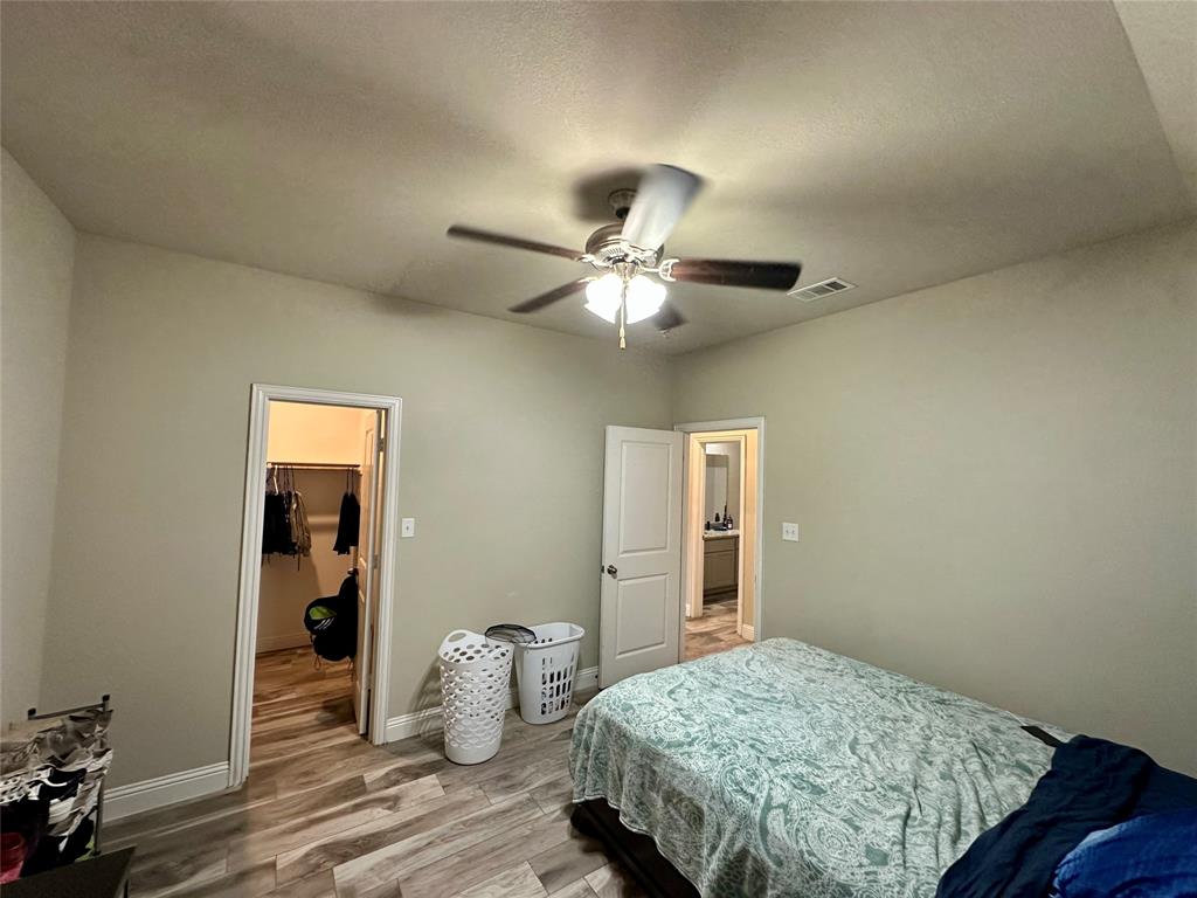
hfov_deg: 102.1
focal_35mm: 14
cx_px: 598
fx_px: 484
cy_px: 449
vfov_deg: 85.7
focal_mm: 2.22
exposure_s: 1/60
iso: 200
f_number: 2.2
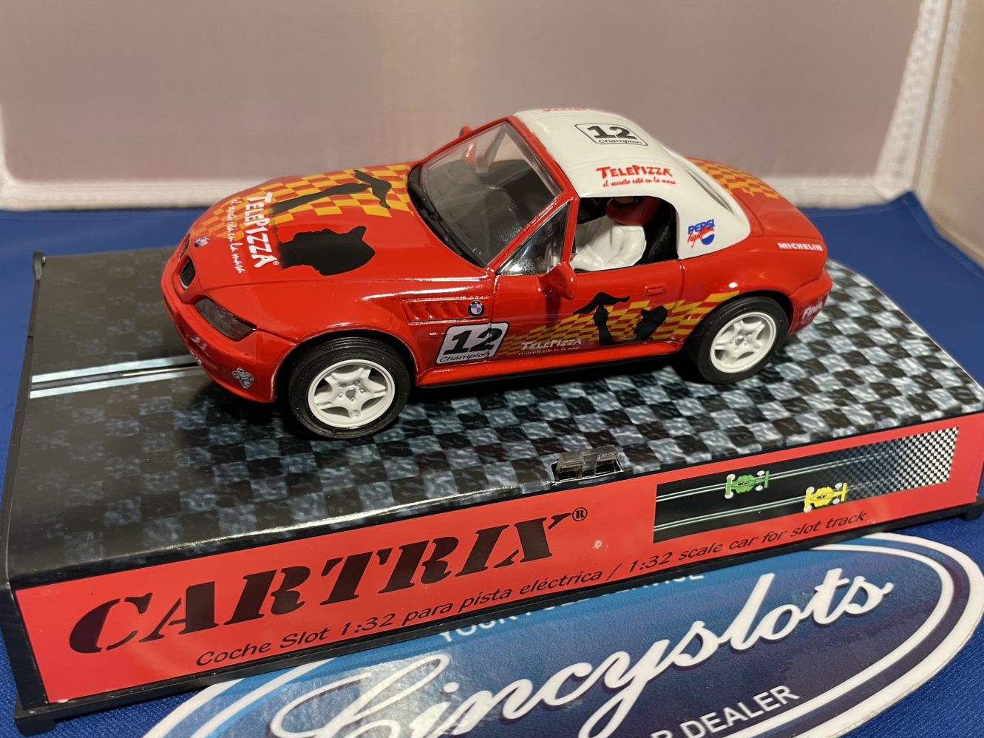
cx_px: 556
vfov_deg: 46.7
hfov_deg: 59.8
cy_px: 422
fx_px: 853
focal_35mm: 30
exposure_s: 1/60
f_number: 1.6
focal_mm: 4.2
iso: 100
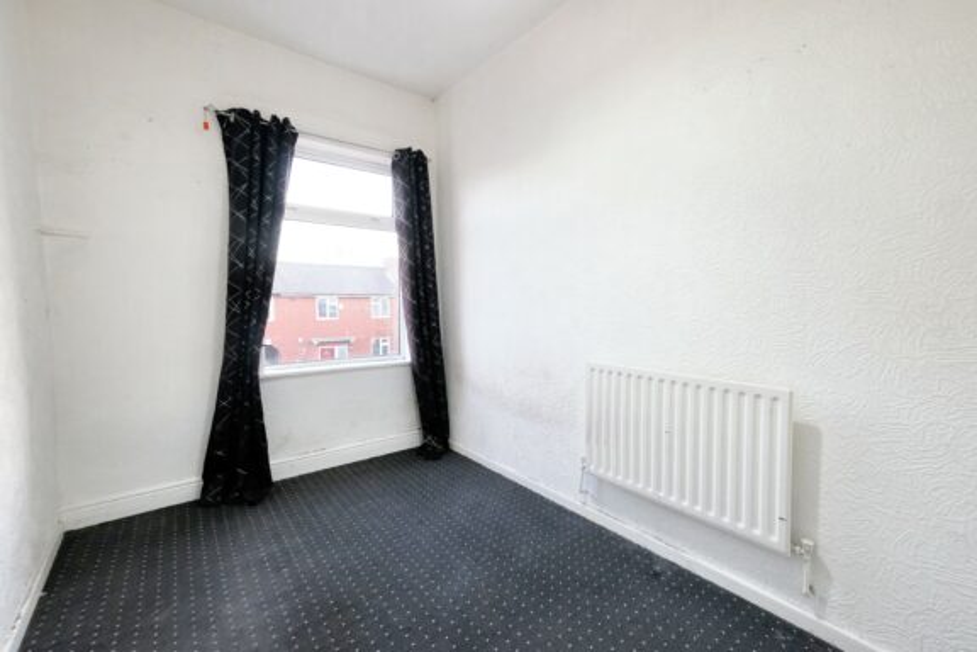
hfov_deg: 100.4
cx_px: 488
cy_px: 326
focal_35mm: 15
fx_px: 407
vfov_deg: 77.3
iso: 4000
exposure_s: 1/80
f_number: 5.6
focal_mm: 10
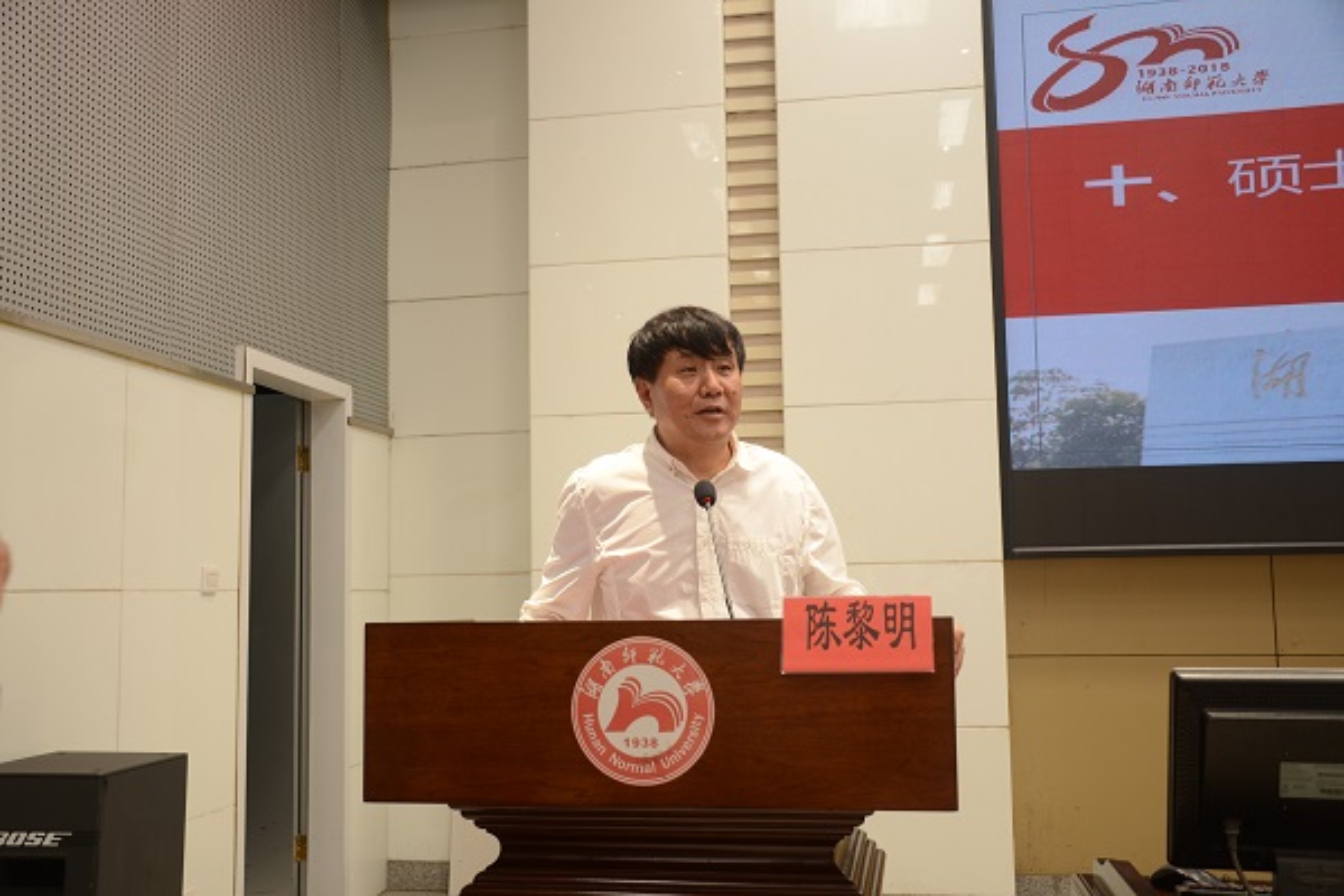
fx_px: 1344
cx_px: 672
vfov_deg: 36.9
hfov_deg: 53.1
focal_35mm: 36
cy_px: 448
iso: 320
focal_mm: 24
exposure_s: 1/30
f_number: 3.8
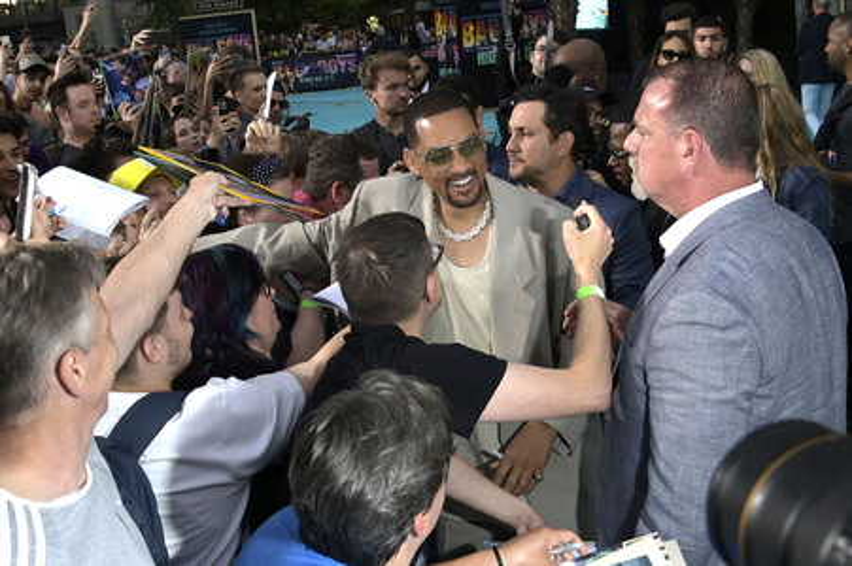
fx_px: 568
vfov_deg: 53.1
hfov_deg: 73.8
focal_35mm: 24
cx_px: 426
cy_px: 283
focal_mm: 24
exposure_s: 1/250
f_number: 5.6
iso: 320
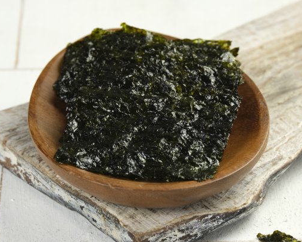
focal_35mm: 240
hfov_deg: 8.0
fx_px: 2146
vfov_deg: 6.5
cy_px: 121
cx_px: 164
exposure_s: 1/125
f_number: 8
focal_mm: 141.3
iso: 200
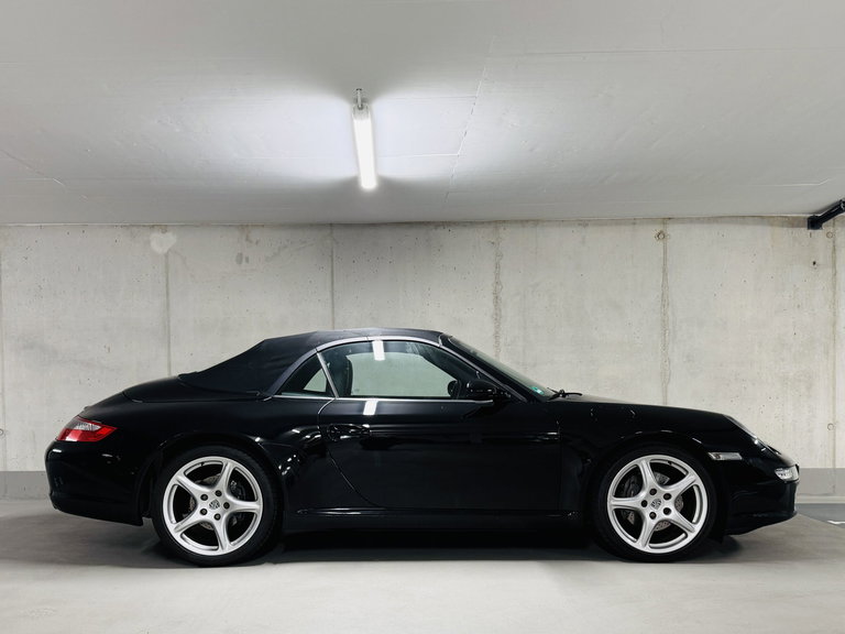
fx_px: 586
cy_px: 317
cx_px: 422
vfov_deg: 56.8
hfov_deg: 71.6
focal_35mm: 24
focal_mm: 6.76
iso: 160
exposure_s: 1/50
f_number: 1.78
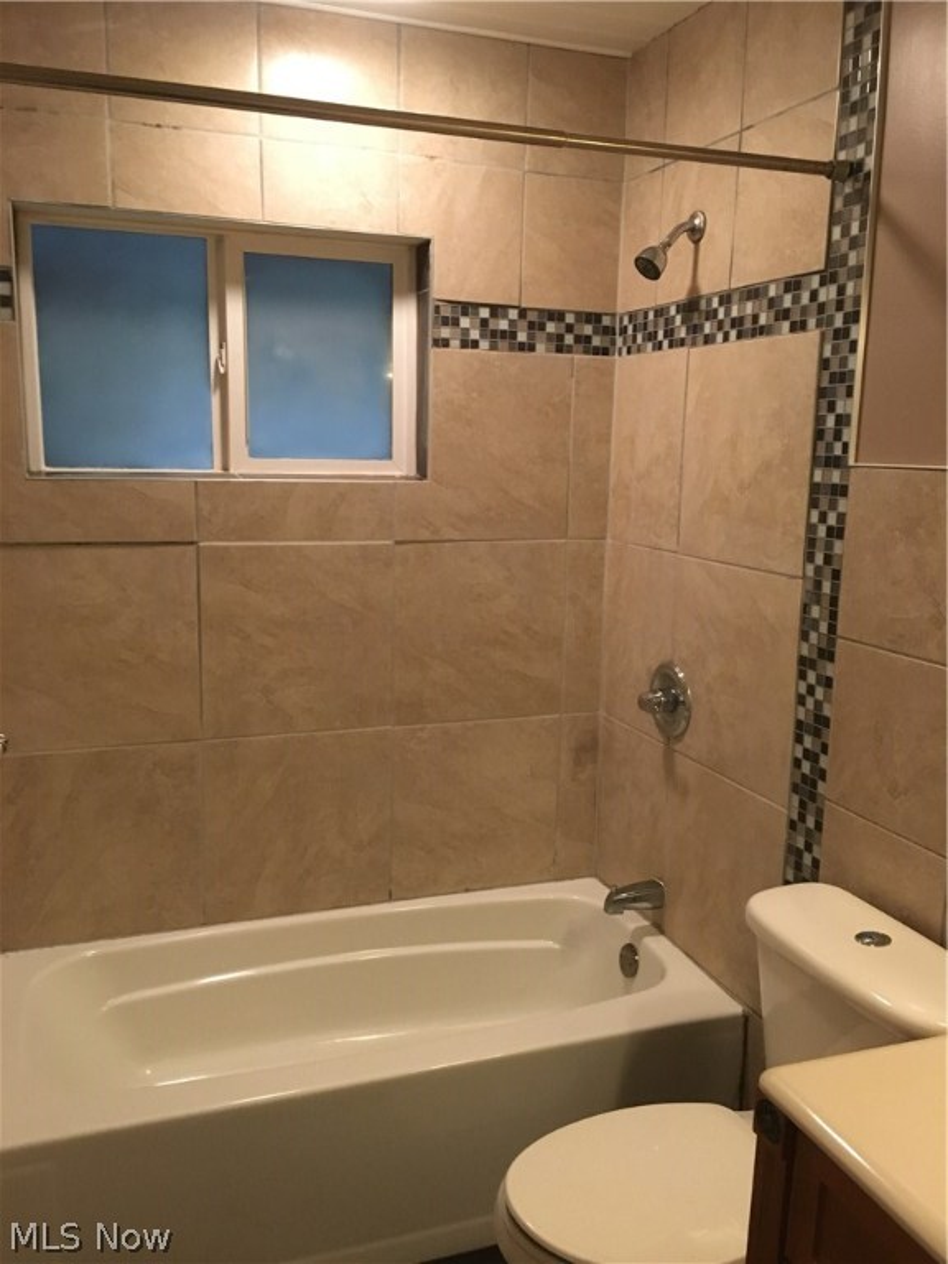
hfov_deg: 48.2
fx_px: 1059
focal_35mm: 29
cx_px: 474
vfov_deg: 61.7
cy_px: 632
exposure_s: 1/24
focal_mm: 4.15
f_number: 2.2
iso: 200
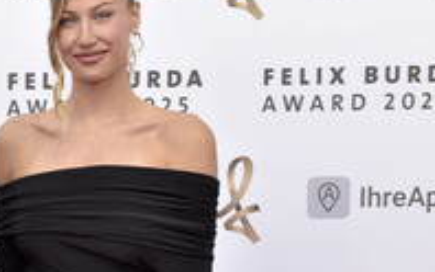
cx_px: -43
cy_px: 243
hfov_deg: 24.4
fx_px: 937
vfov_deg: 16.3
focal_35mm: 79
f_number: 6.3
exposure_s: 1/250
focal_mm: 34
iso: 400
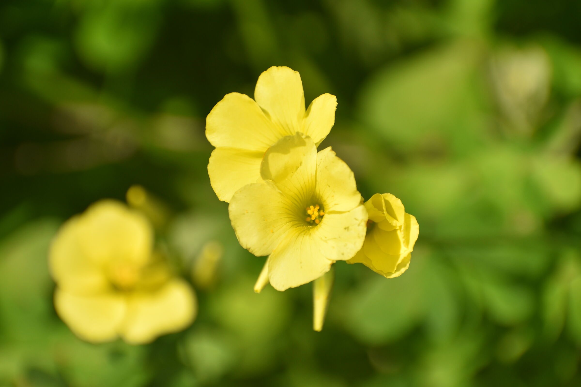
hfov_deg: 4.6
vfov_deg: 3.1
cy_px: 194
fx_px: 7262
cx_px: 290
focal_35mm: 450
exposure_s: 1/500
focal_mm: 300
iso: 200
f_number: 7.1
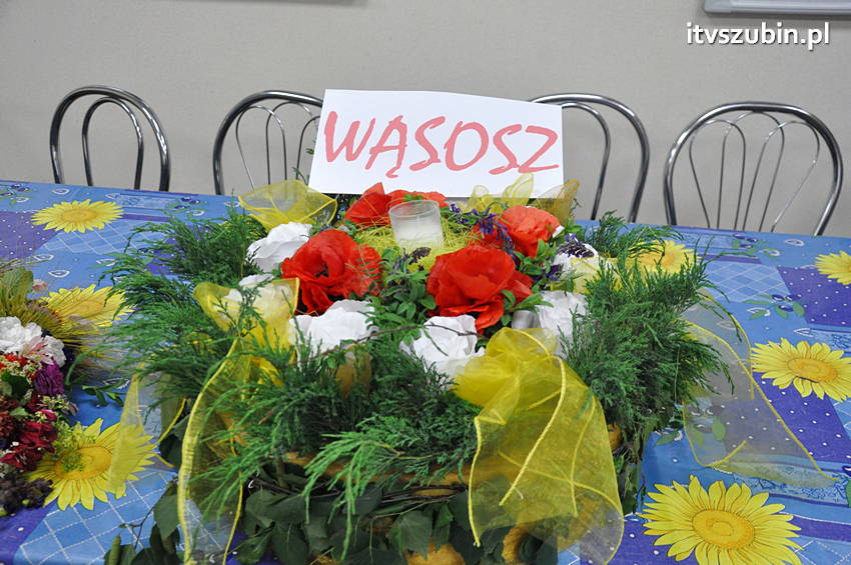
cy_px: 282
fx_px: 850
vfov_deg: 36.8
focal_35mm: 36
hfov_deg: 53.2
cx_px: 426
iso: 1600
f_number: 5.6
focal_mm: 24
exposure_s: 1/125
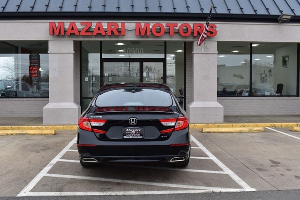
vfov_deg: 36.8
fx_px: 300
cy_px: 100
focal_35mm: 36
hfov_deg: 53.2
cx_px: 150
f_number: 9
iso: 400
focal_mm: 24
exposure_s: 1/100
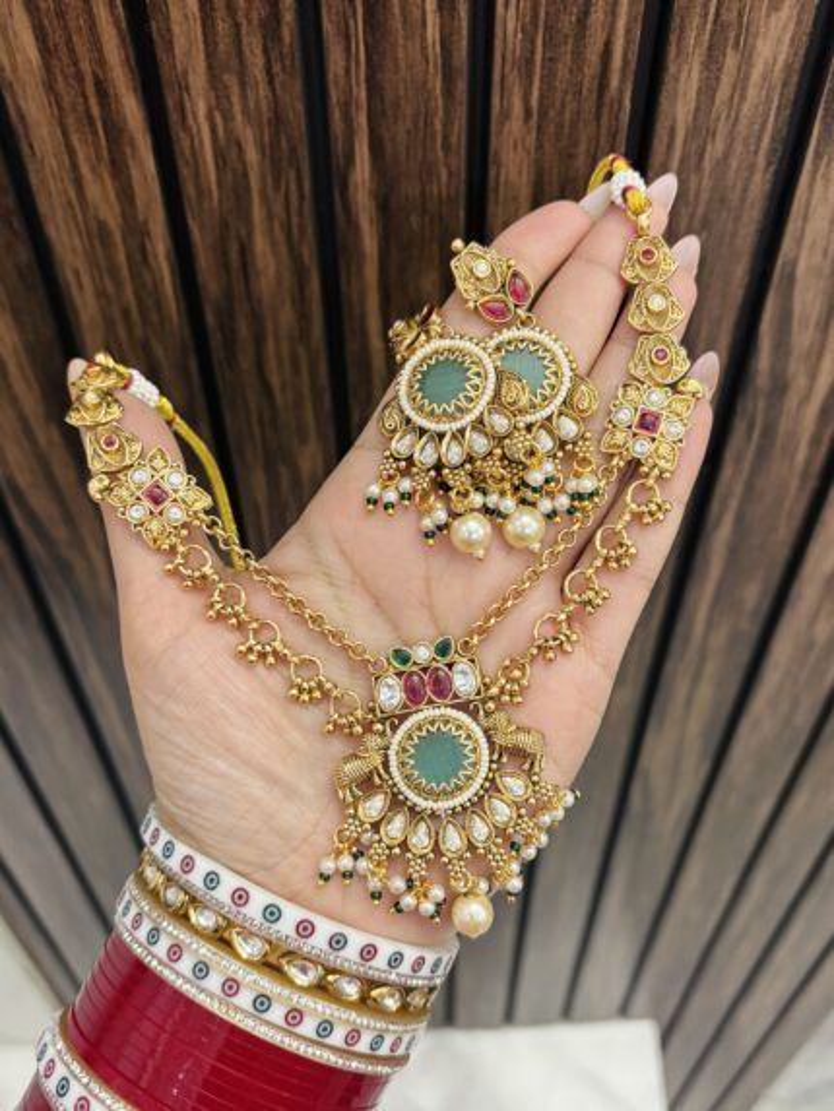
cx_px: 417
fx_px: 835
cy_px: 556
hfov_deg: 53.1
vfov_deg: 67.3
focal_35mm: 26
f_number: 1.6
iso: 160
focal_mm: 5.96
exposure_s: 1/50
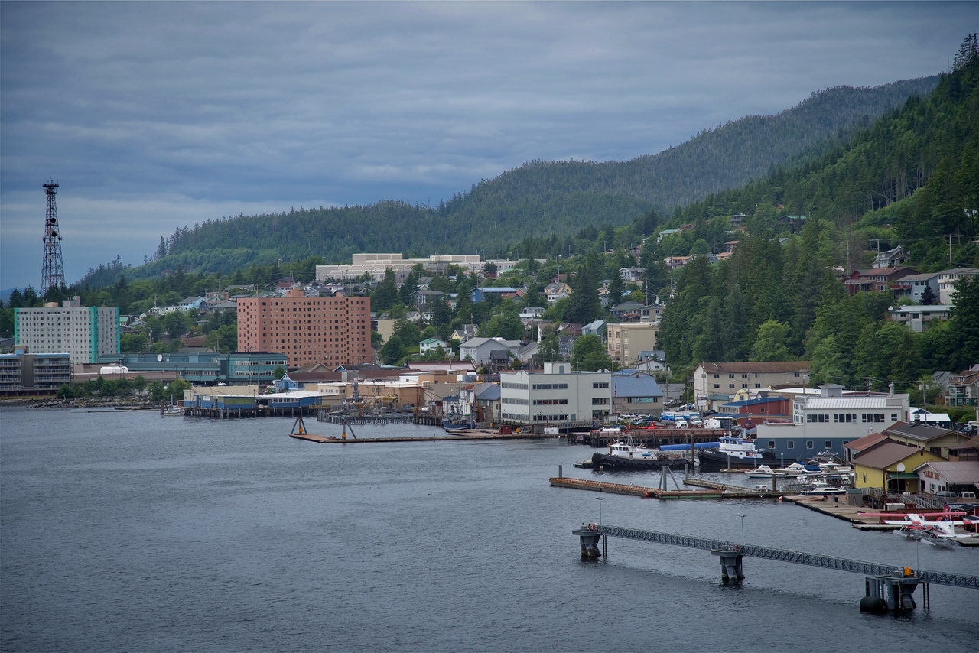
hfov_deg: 17.1
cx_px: 490
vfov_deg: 11.4
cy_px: 326
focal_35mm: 120
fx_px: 3264
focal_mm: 120
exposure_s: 1/250
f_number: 6.3
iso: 100
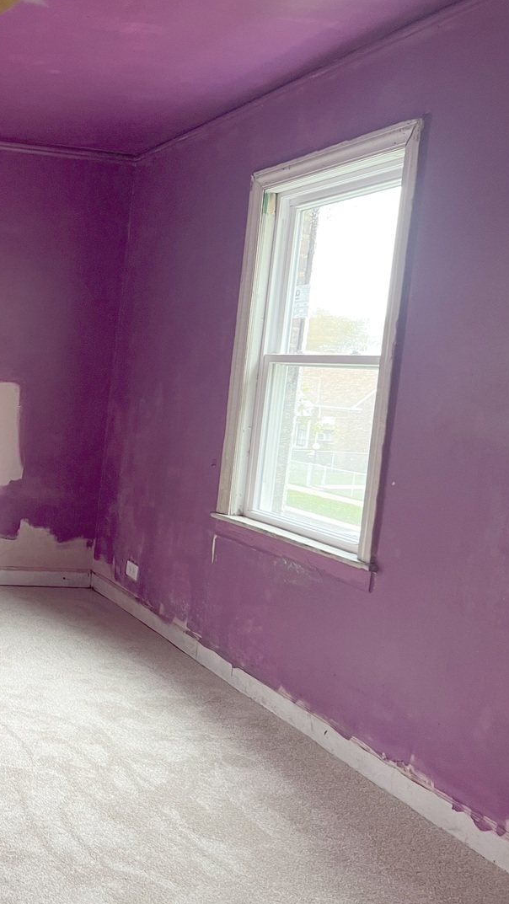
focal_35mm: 38
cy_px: 453
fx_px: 911
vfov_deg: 52.8
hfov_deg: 28.0
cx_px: -74
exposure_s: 1/64
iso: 125
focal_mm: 5.7
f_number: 1.5
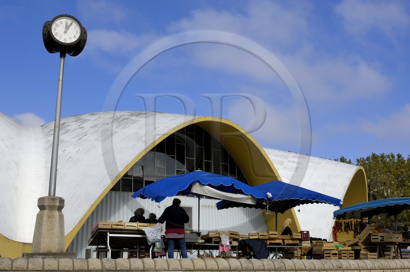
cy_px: 136
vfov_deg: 31.8
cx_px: 205
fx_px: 478
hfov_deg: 46.5
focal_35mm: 42
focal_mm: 28
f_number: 11
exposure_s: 1/160
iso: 100
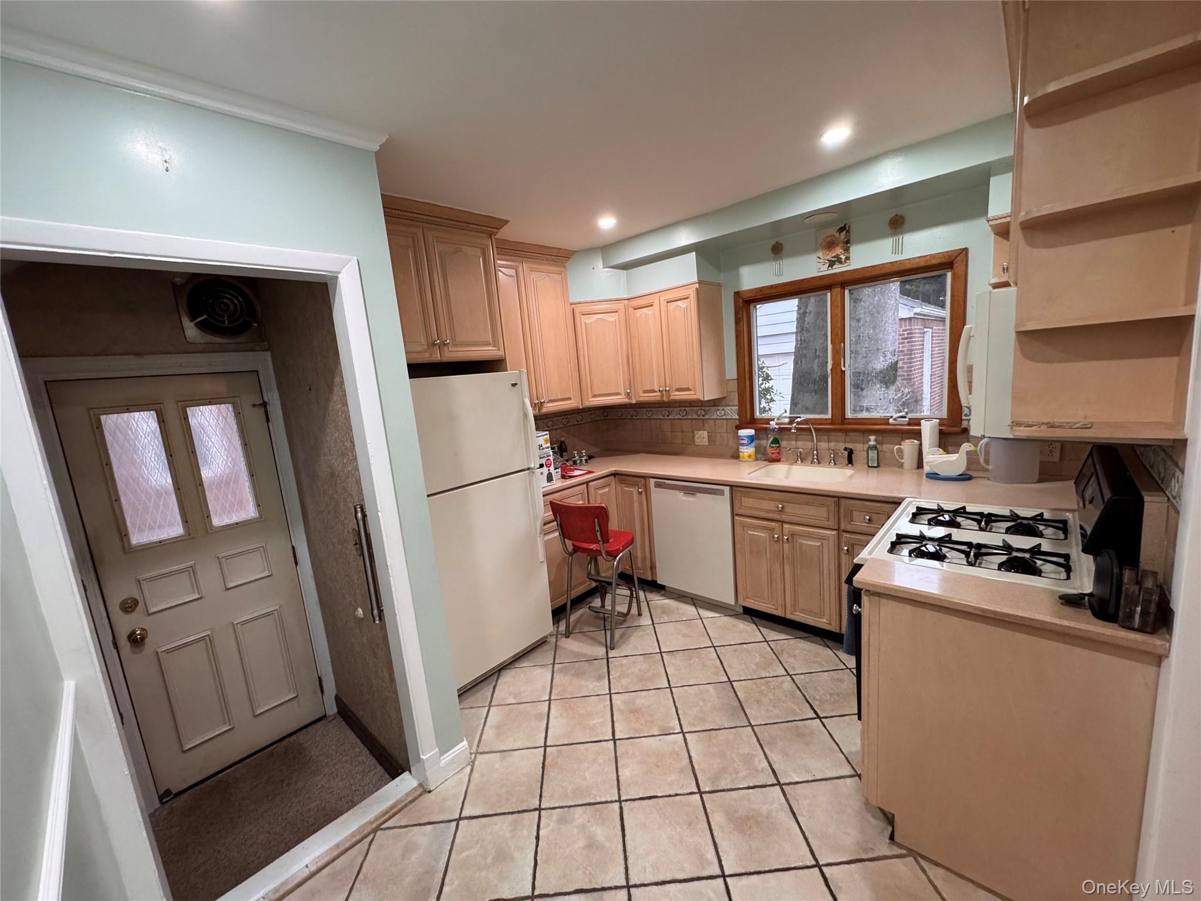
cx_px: 600
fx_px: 486
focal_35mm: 14
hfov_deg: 102.1
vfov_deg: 85.7
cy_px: 450
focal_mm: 2.22
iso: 320
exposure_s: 1/120
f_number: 2.2
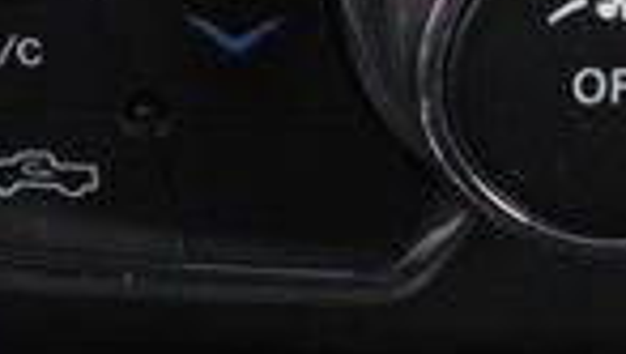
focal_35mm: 175
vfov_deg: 6.1
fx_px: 2907
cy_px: -896
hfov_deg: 12.3
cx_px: 388
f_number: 4
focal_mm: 16
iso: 800
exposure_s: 1/800
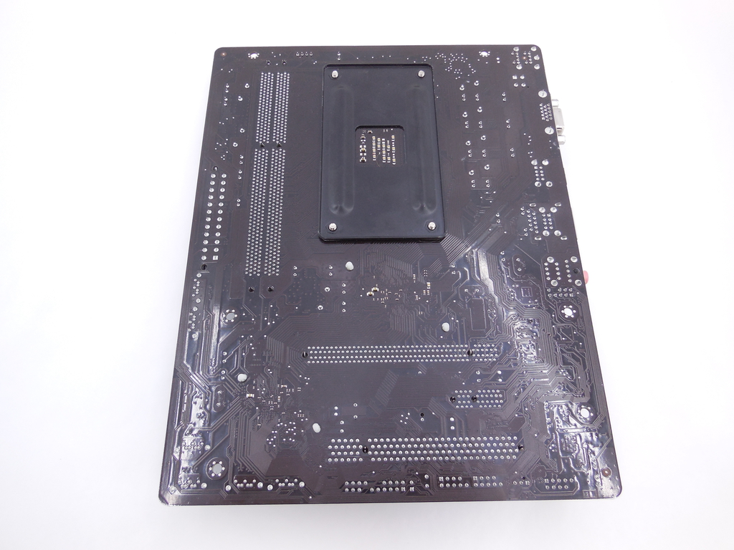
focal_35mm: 25
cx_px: 367
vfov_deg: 54.9
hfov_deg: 69.4
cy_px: 275
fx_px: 530
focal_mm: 4.5
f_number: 3.1
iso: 125
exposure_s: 1/40
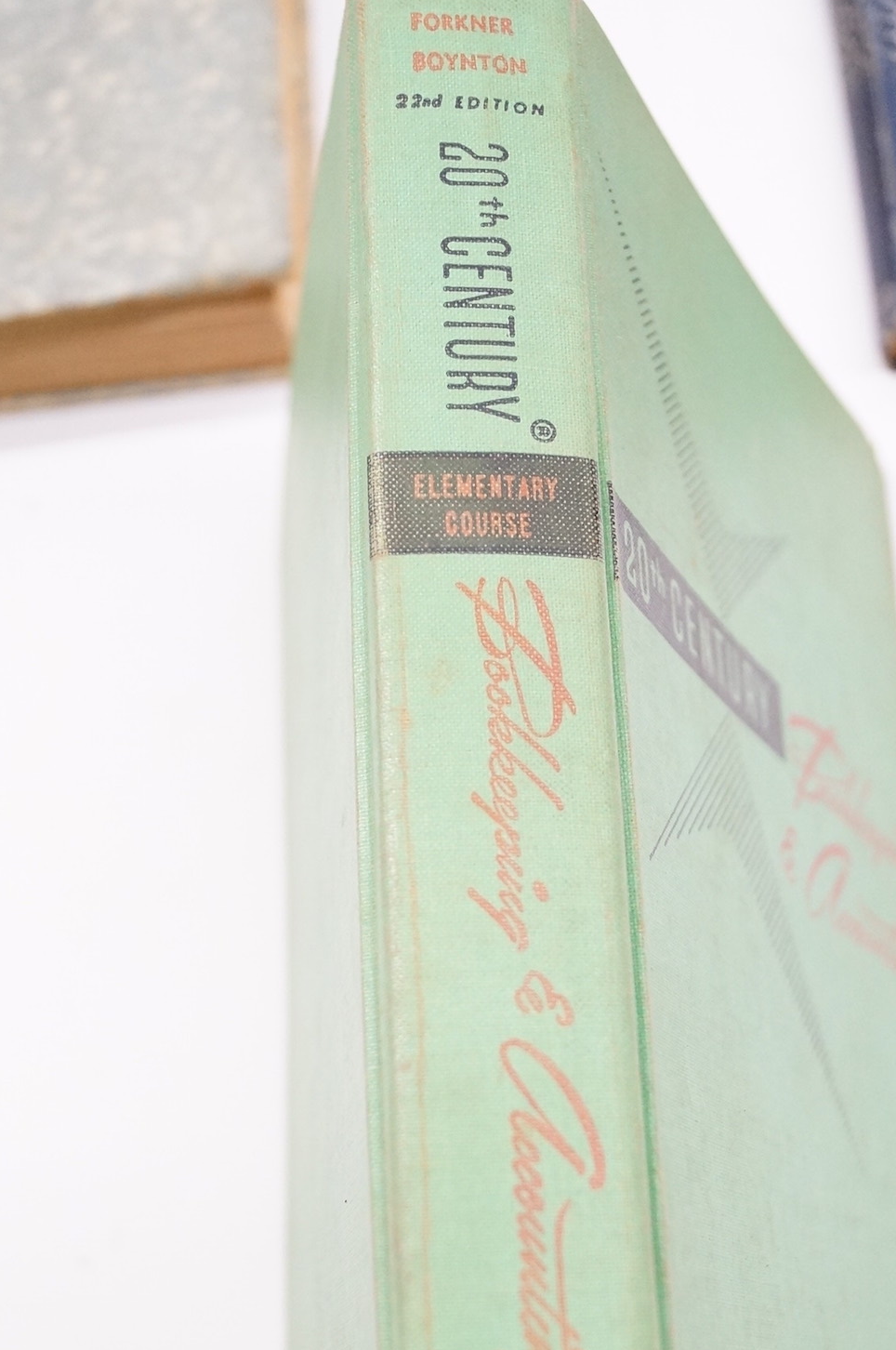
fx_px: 1947
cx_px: 524
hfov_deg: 25.9
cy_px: 893
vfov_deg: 37.8
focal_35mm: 52
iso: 2000
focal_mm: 24
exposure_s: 1/60
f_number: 4
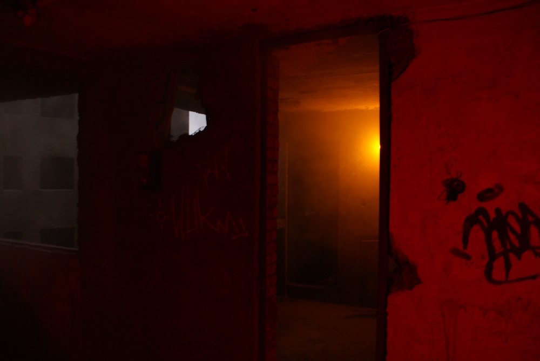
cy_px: 180
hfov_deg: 67.3
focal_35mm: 27
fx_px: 405
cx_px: 270
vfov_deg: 48.0
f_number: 3.5
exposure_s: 1/5
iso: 400
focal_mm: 18
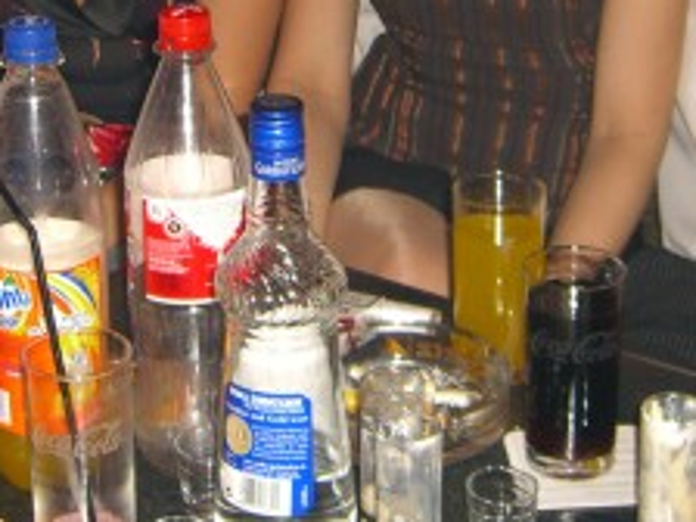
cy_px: -59
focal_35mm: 102
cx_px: 286
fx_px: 2051
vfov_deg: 14.2
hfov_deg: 19.2
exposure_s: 1/60
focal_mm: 7.9
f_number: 2.8
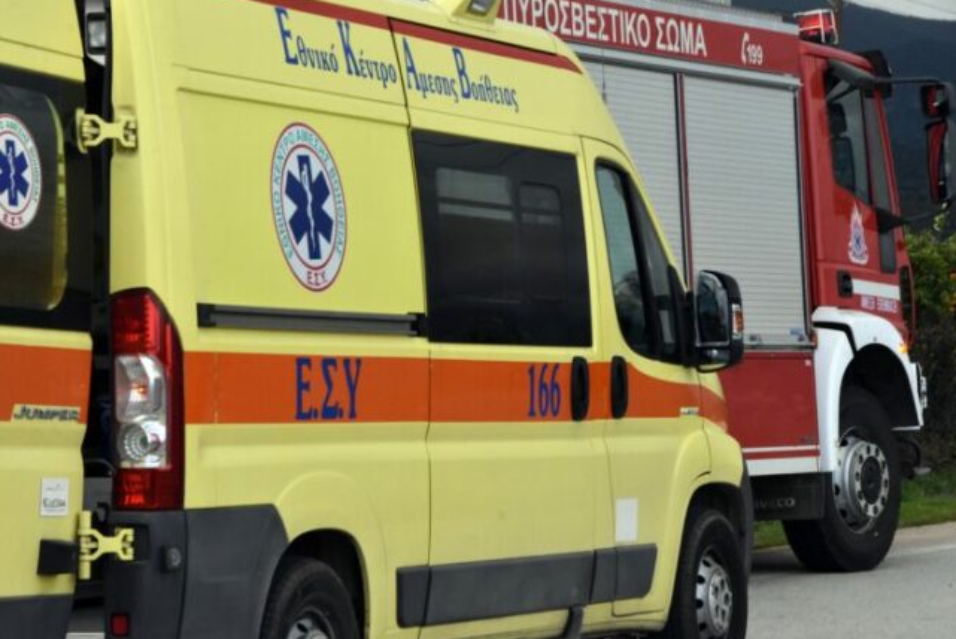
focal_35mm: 140
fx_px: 3719
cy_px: 317
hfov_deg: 14.6
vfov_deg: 9.8
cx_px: 443
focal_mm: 86
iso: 2000
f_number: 13
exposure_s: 1/640
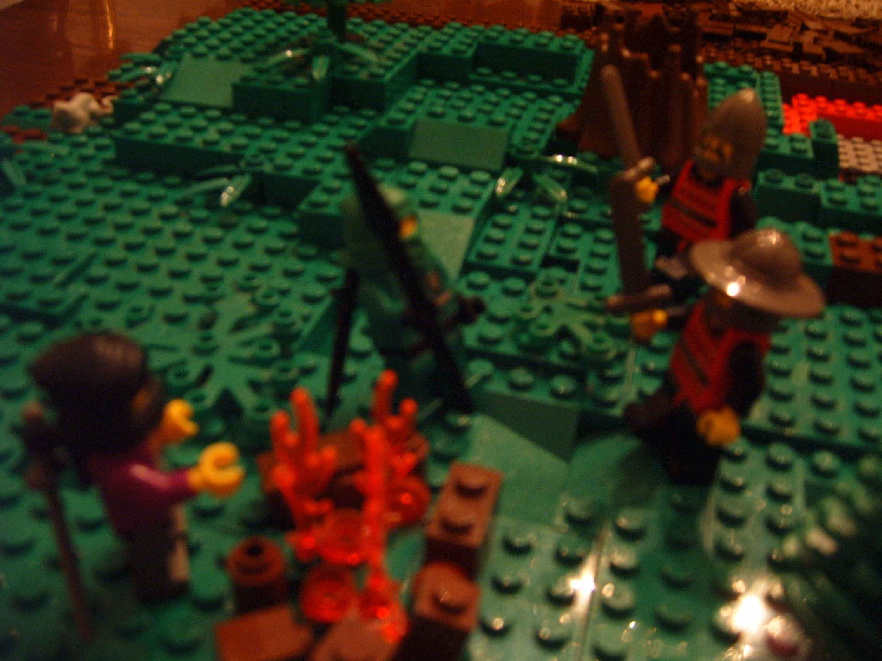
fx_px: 943
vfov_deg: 38.7
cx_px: 441
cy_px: 330
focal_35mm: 37
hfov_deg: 50.1
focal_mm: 6.2
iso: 141
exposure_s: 1/2
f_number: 2.9
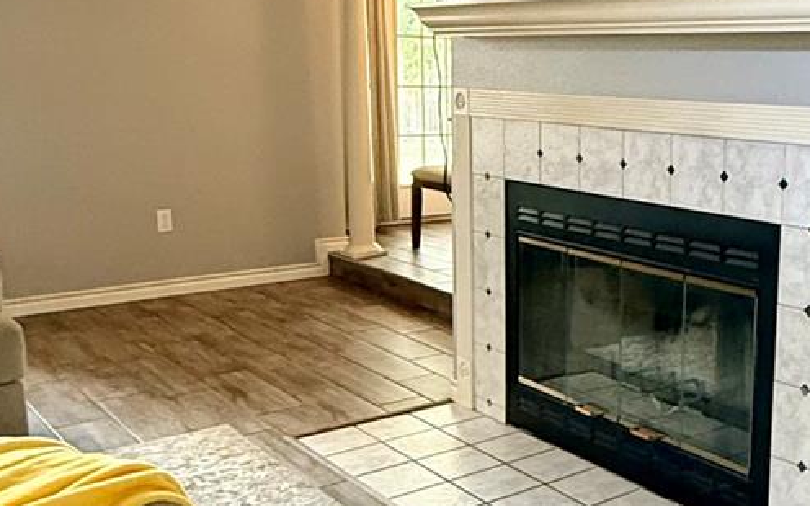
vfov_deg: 28.0
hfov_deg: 41.3
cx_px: 668
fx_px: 1015
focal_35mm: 46
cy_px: 263
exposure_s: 1/60
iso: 500
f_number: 2.2
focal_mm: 2.22
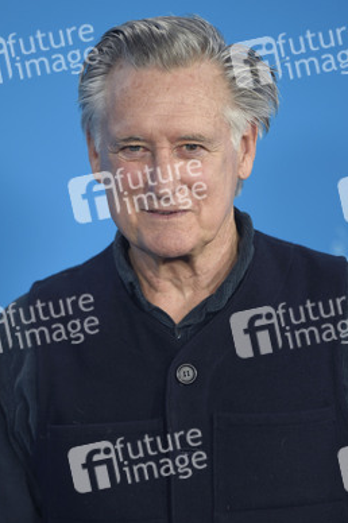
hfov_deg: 6.7
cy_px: 259
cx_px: 177
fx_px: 2992
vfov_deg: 10.0
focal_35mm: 206
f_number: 3.5
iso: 800
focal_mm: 200
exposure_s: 1/320
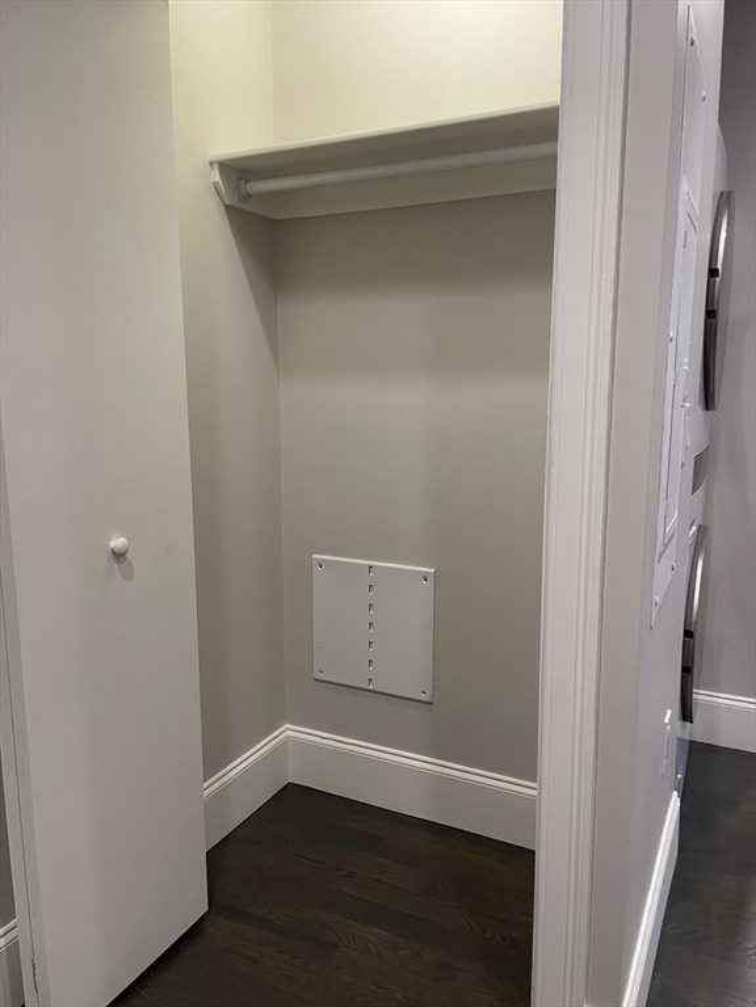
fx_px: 757
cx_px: 378
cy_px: 504
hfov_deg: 53.1
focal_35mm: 26
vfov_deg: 67.3
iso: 100
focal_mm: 4.2
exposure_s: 1/60
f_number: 1.6
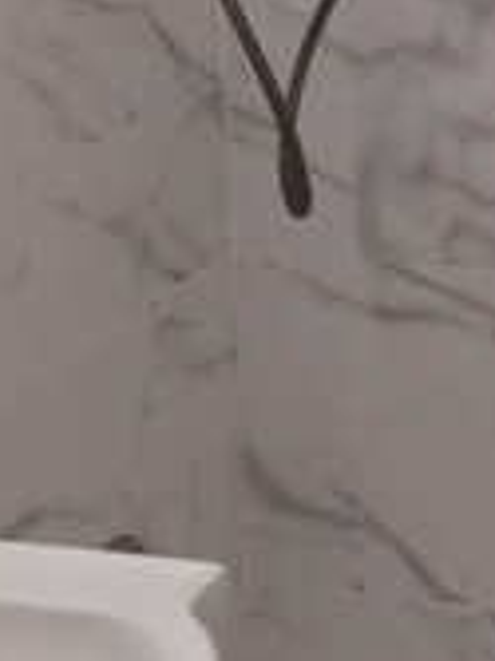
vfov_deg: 17.6
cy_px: 111
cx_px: 364
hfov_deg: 13.3
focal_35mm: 111
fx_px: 2119
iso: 40
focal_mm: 4.15
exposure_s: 1/30
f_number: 2.2
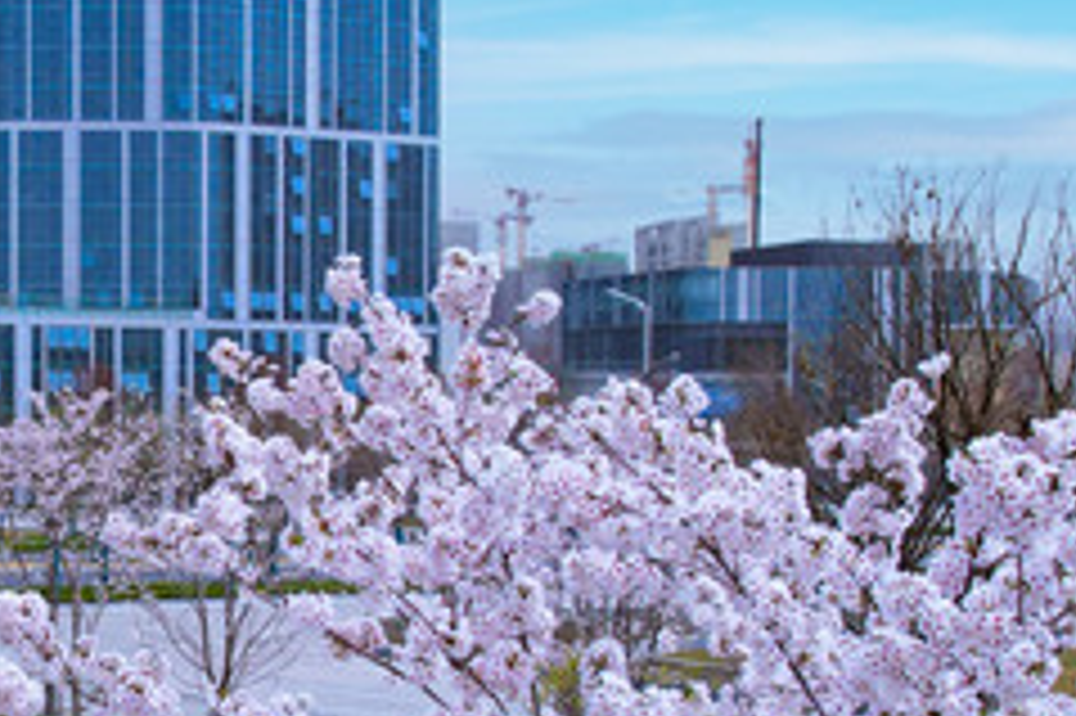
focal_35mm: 81
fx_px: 2419
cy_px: 518
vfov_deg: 16.8
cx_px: 50
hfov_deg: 24.2
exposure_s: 1/640
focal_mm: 8.38
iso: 100
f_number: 2.8
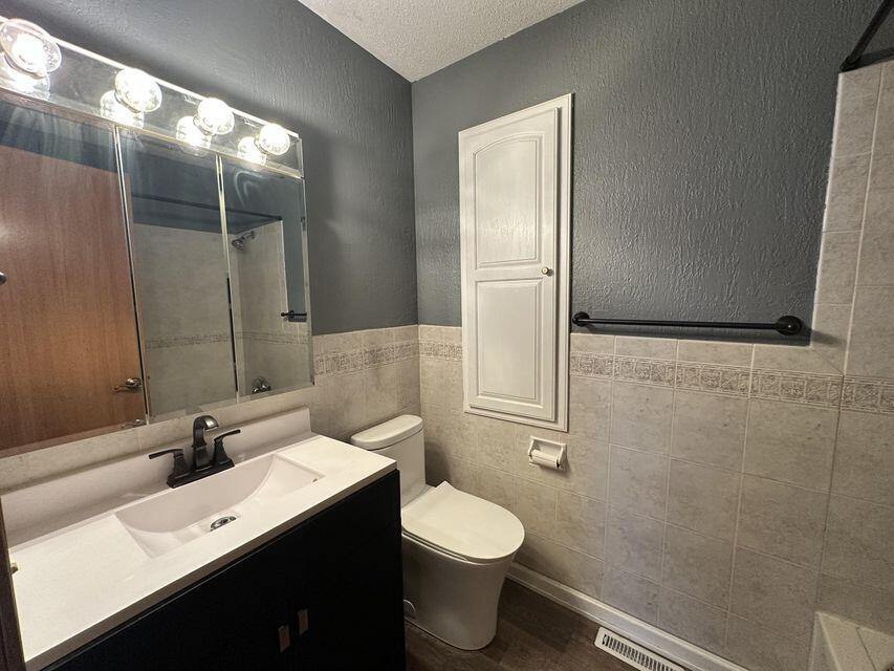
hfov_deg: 102.1
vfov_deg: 85.7
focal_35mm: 14
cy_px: 336
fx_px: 362
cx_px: 447
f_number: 2.2
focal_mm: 2.22
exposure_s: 1/120
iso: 250
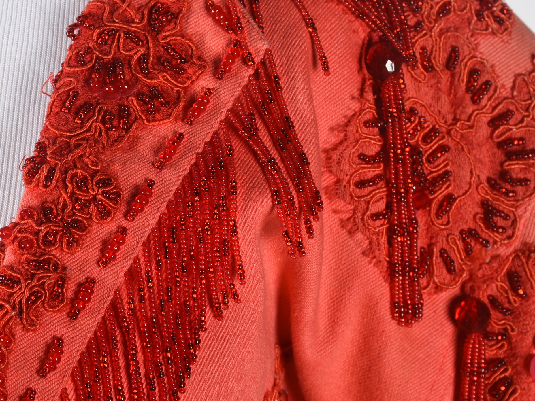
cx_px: 253
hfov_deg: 16.3
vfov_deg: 12.2
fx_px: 1870
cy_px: 181
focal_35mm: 121
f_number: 11
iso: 200
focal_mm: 52
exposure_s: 1/125
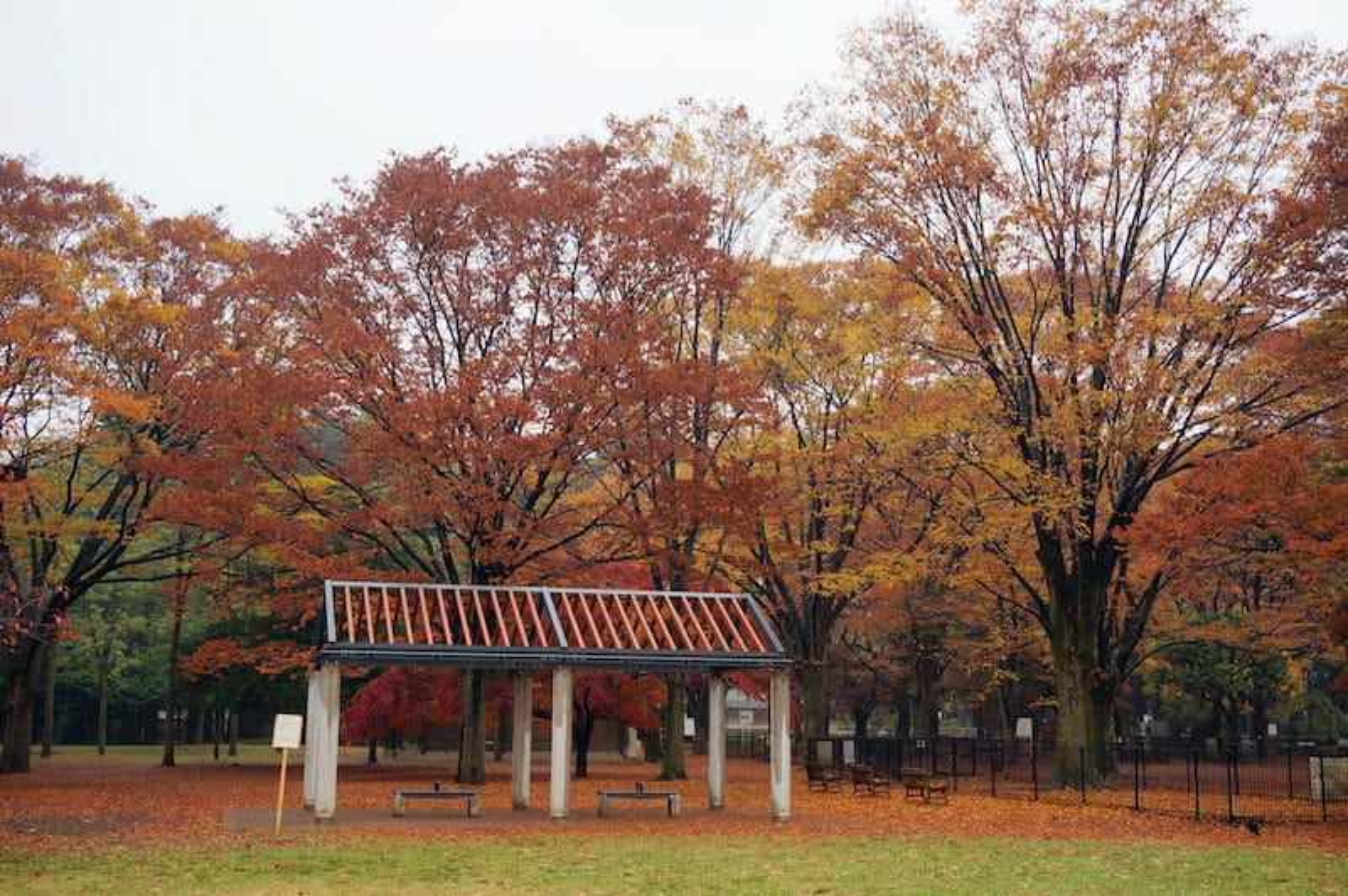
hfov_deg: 45.0
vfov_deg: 30.8
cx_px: 674
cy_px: 448
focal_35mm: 44
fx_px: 1627
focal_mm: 29
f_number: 5.6
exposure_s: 1/60
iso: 100
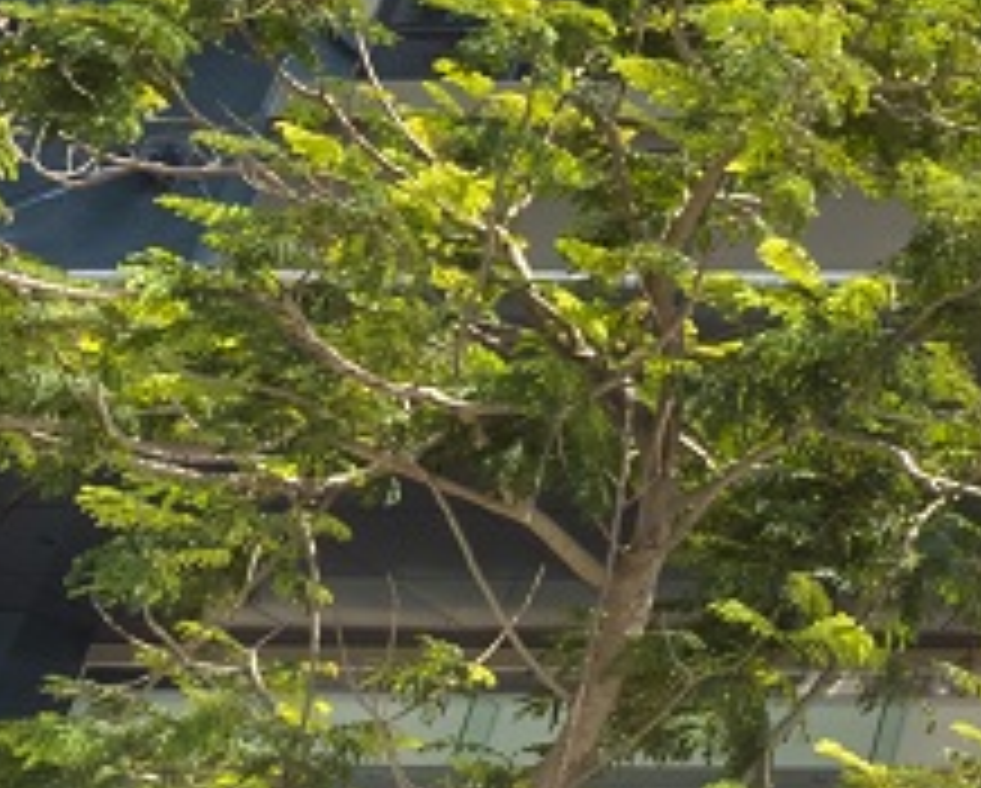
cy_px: -450
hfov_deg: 16.1
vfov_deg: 15.7
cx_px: 2014
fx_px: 2587
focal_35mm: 89
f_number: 13
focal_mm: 14
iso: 200
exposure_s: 1/2000
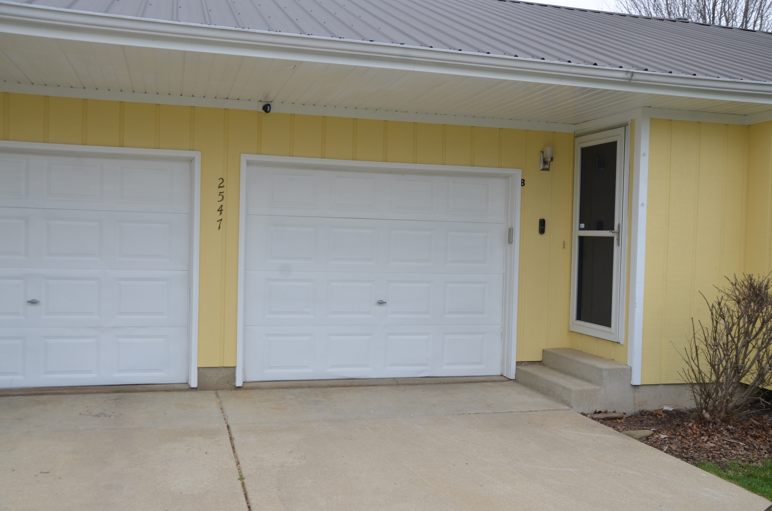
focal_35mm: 36
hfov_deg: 53.2
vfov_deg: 36.7
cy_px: 256
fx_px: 770
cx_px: 386
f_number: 8
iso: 200
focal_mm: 24
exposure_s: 1/250
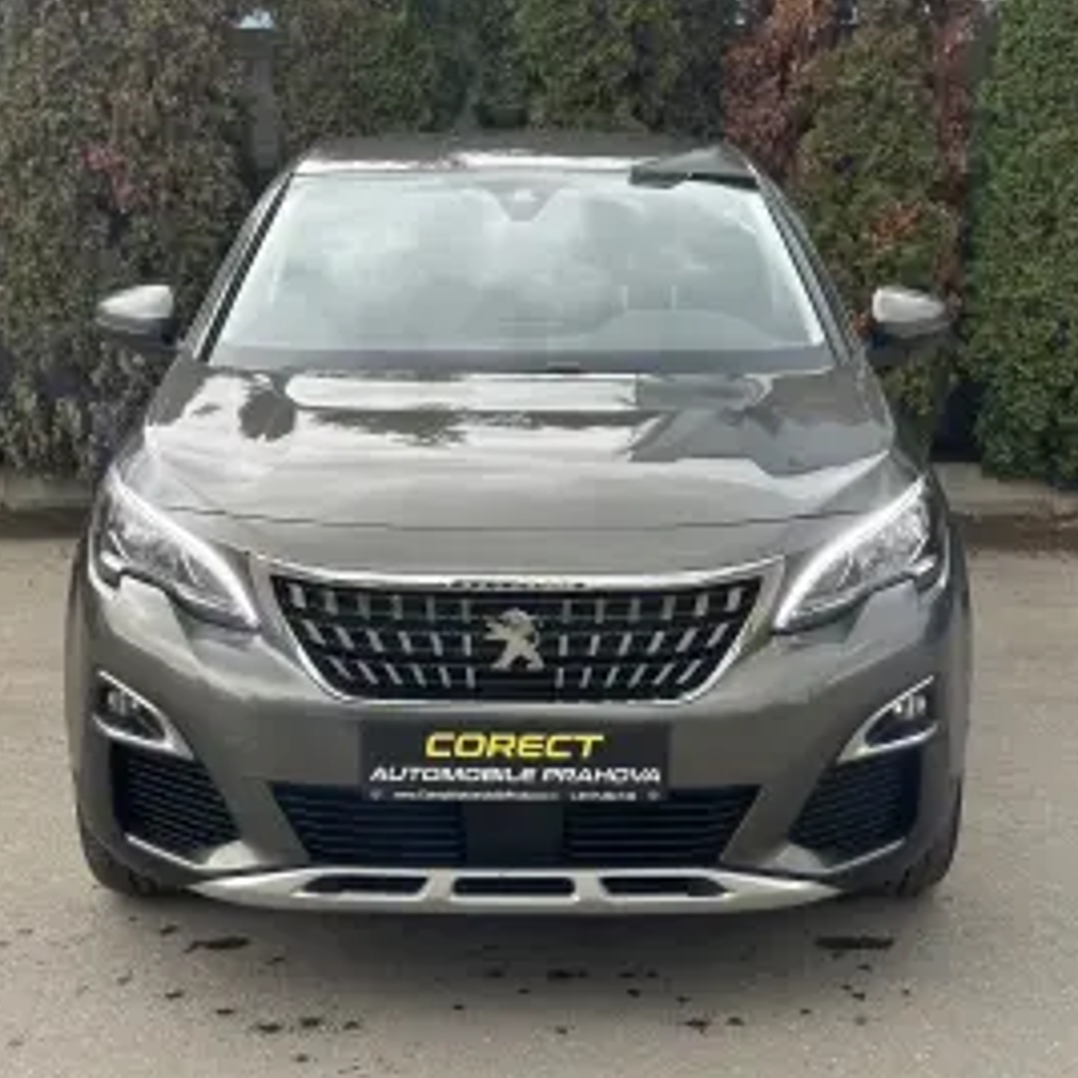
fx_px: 2008
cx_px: 515
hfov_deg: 30.0
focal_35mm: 57
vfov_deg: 30.0
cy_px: 539
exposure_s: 1/558
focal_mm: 6.86
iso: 64
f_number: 1.78
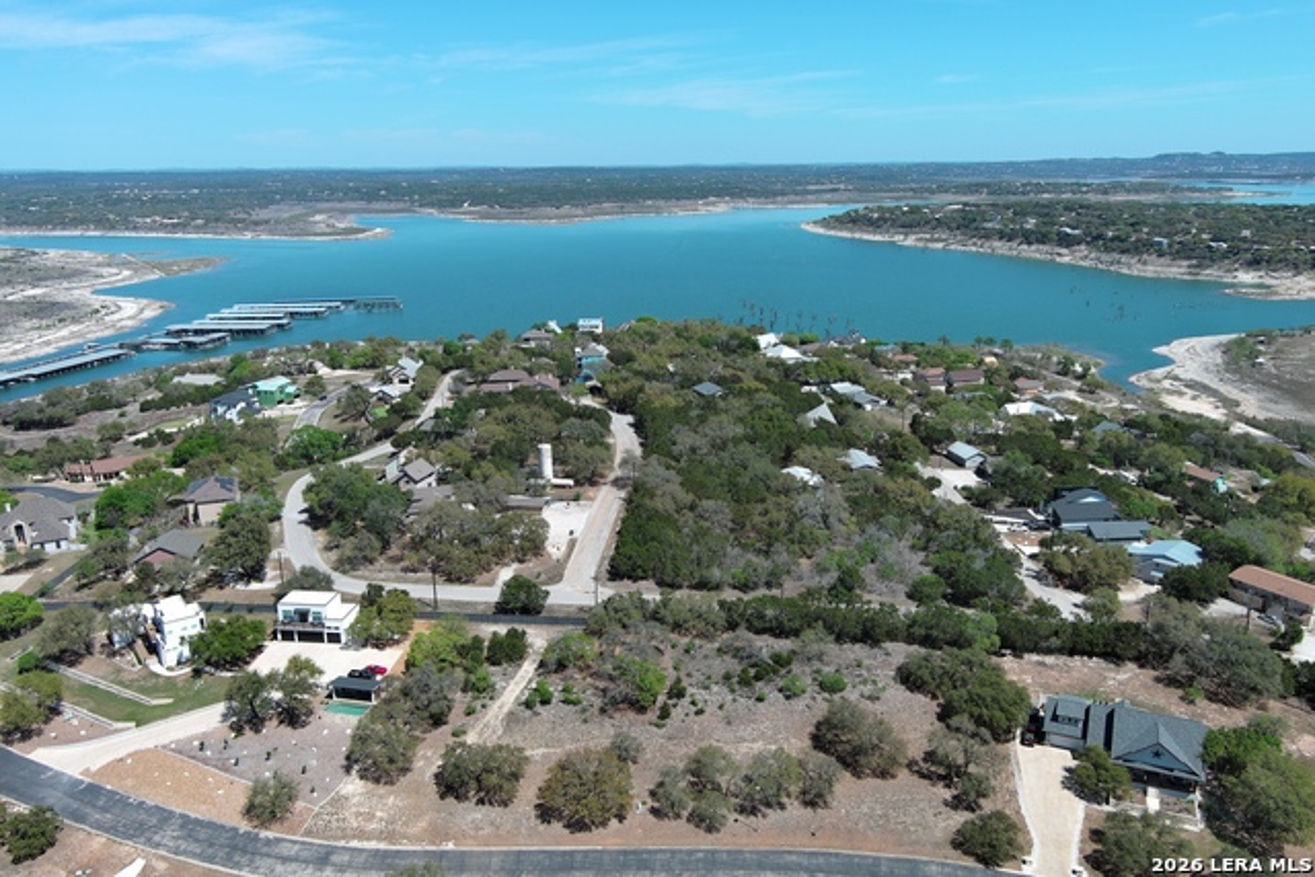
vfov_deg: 45.0
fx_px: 1059
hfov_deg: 63.6
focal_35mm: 29
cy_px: 438
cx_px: 658
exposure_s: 1/1486
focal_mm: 10.57
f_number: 2.8
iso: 100
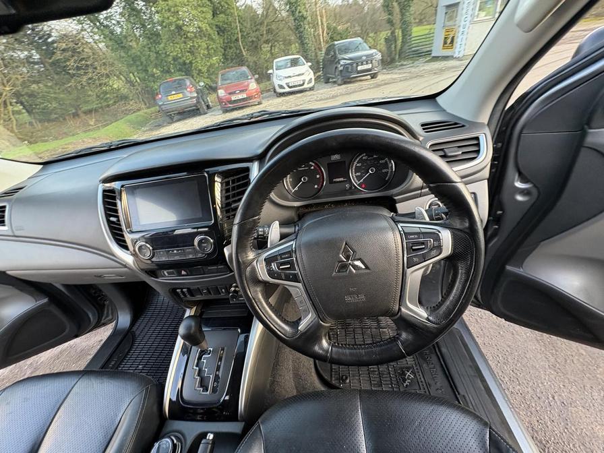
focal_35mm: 14
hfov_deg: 102.1
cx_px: 302
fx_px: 244
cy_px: 226
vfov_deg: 85.7
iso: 200
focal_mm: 2.22
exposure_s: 1/80
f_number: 2.2
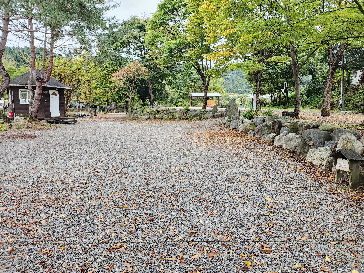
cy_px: 136
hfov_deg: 73.9
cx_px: 182
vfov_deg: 58.9
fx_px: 242
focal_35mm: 23
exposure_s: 1/180
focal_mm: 6.4
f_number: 1.8
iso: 200
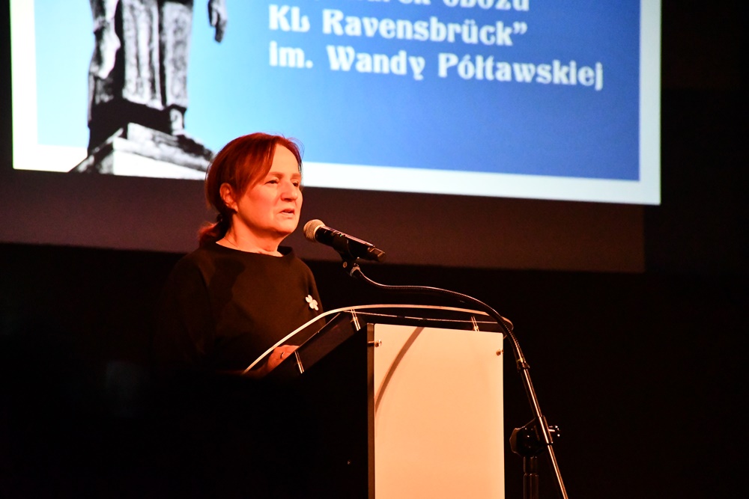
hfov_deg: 9.8
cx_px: 374
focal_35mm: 210
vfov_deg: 6.5
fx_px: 4369
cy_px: 250
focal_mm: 140
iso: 12800
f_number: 5.6
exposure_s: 1/160
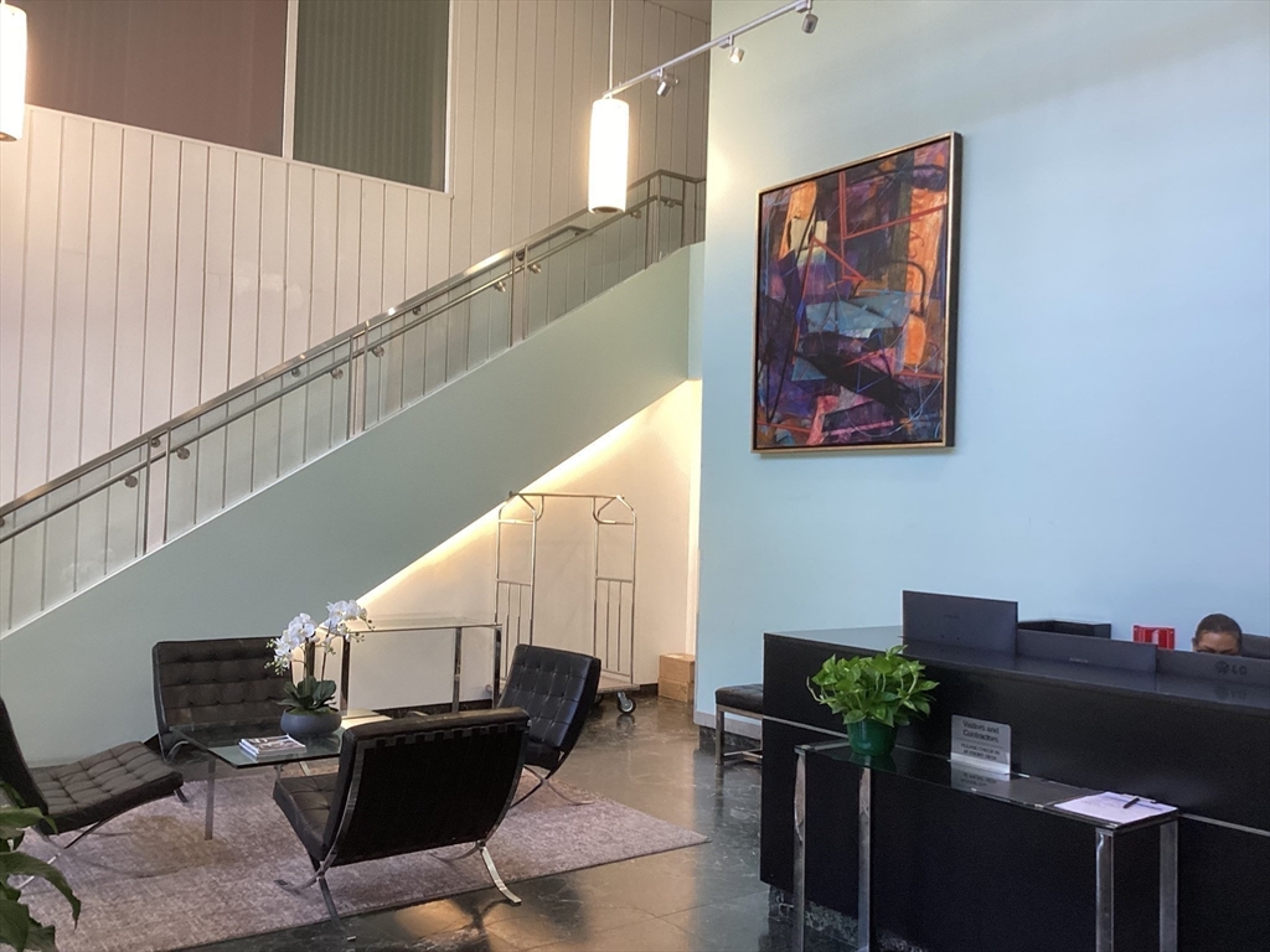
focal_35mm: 31
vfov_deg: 45.4
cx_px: 635
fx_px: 1137
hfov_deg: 58.4
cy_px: 476
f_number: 2.4
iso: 64
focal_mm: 3.3
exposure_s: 1/60
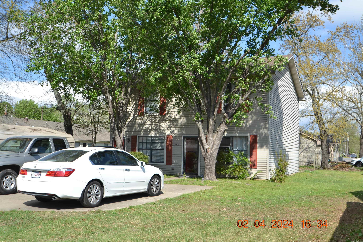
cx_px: 182
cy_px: 121
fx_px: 363
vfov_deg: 36.9
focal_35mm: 36
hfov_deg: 53.1
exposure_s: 1/250
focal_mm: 24
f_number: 8
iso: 100
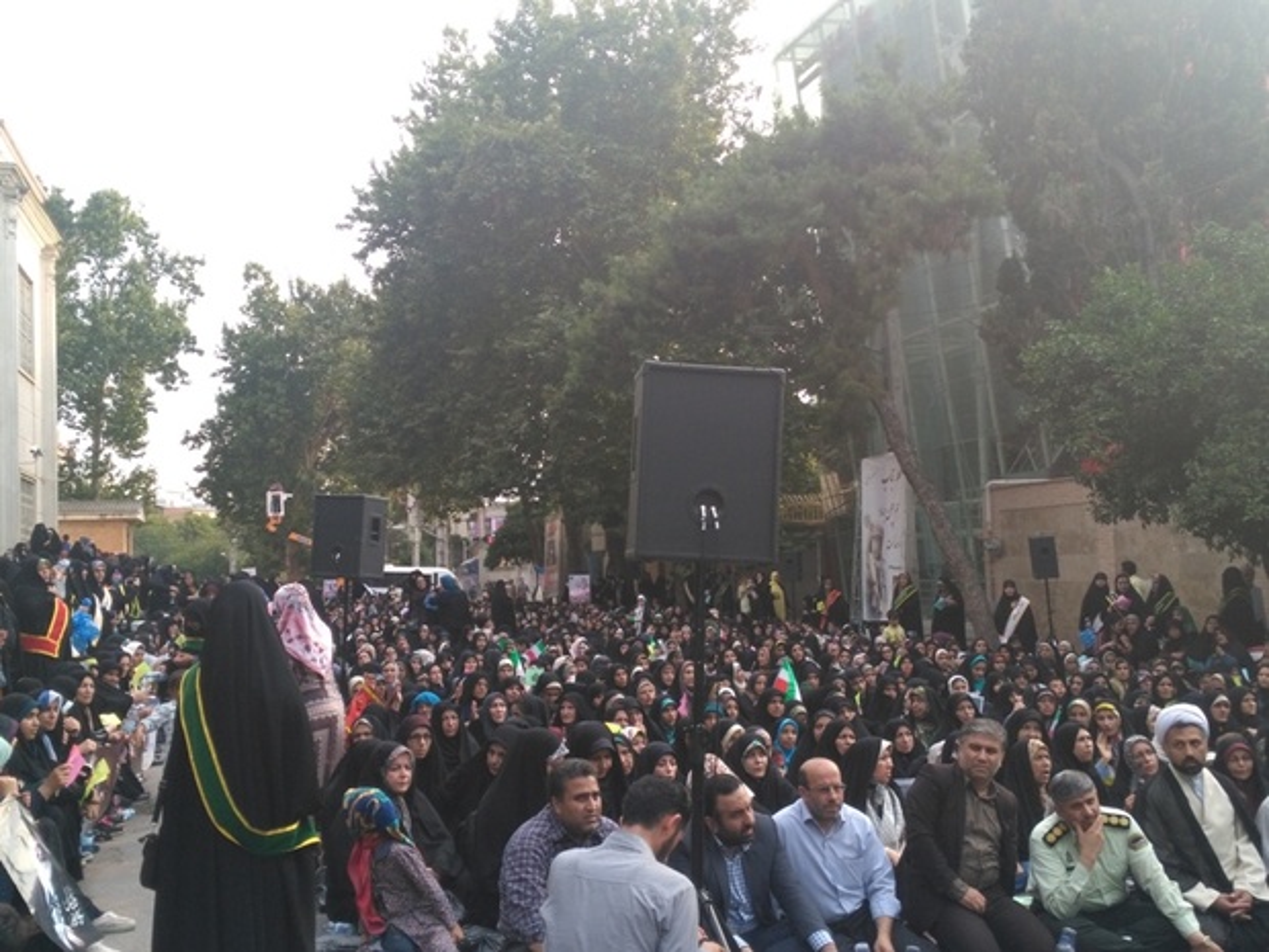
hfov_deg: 63.4
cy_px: 476
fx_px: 1026
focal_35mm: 28
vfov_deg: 49.7
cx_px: 634
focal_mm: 2.96
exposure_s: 1/120
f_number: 2
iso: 106
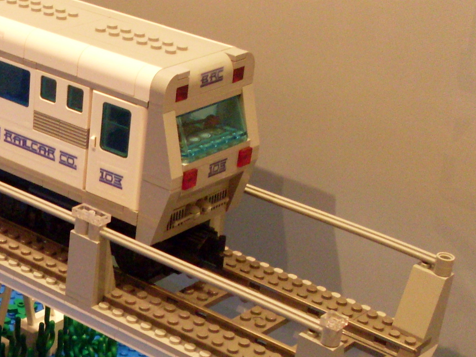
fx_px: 1293
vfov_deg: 15.6
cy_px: 292
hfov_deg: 20.0
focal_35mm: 94
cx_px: -38
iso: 200
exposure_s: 1/6
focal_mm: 6.3
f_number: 2.8
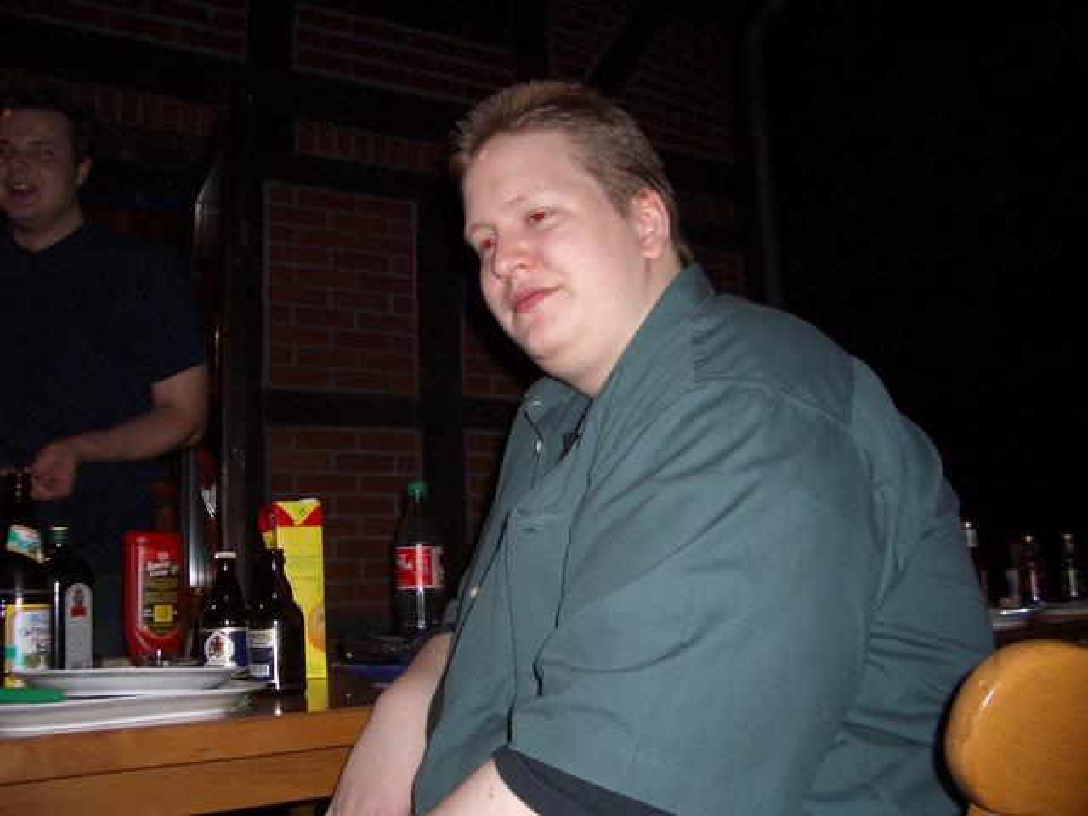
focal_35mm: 35
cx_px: 544
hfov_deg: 52.6
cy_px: 408
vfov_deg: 40.7
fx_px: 1100
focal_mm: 5.8
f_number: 2.6
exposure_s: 1/40
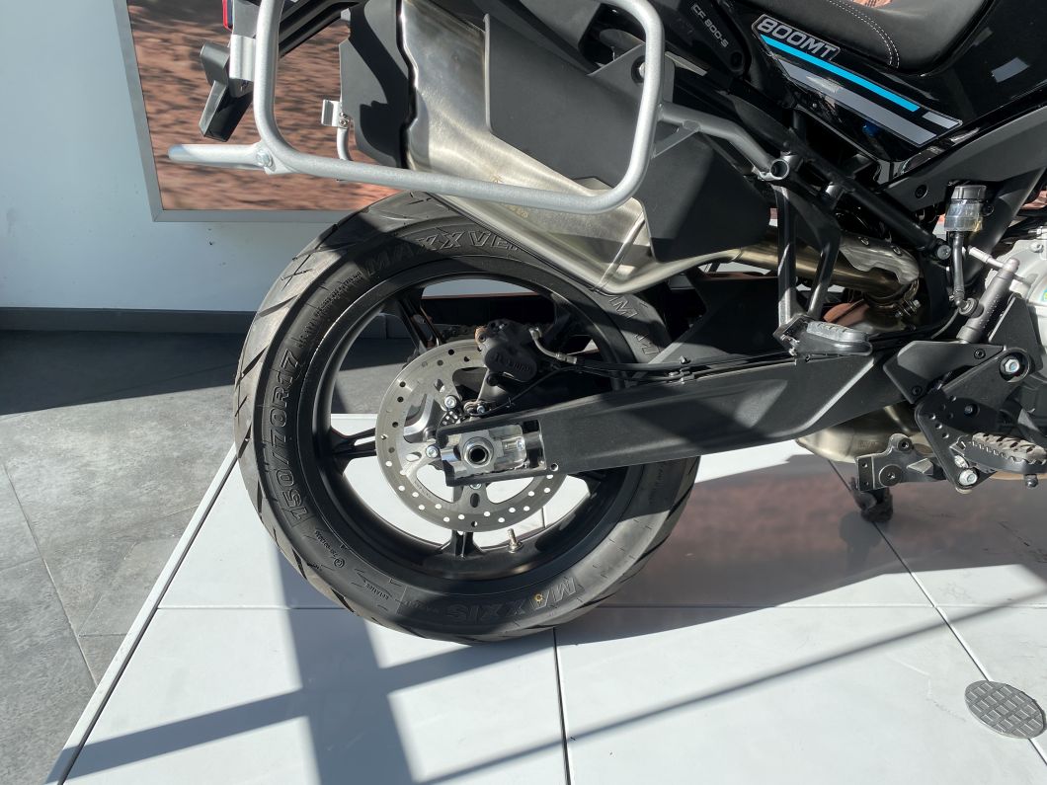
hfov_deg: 67.3
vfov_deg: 53.1
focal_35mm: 26
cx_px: 524
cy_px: 392
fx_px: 786
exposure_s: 1/822
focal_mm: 4.25
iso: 32
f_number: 1.8
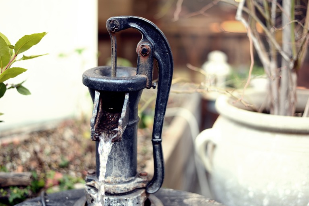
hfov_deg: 38.9
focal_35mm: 51
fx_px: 438
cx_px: 157
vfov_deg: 26.5
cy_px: 103
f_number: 1.8
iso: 250
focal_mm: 50
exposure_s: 1/320
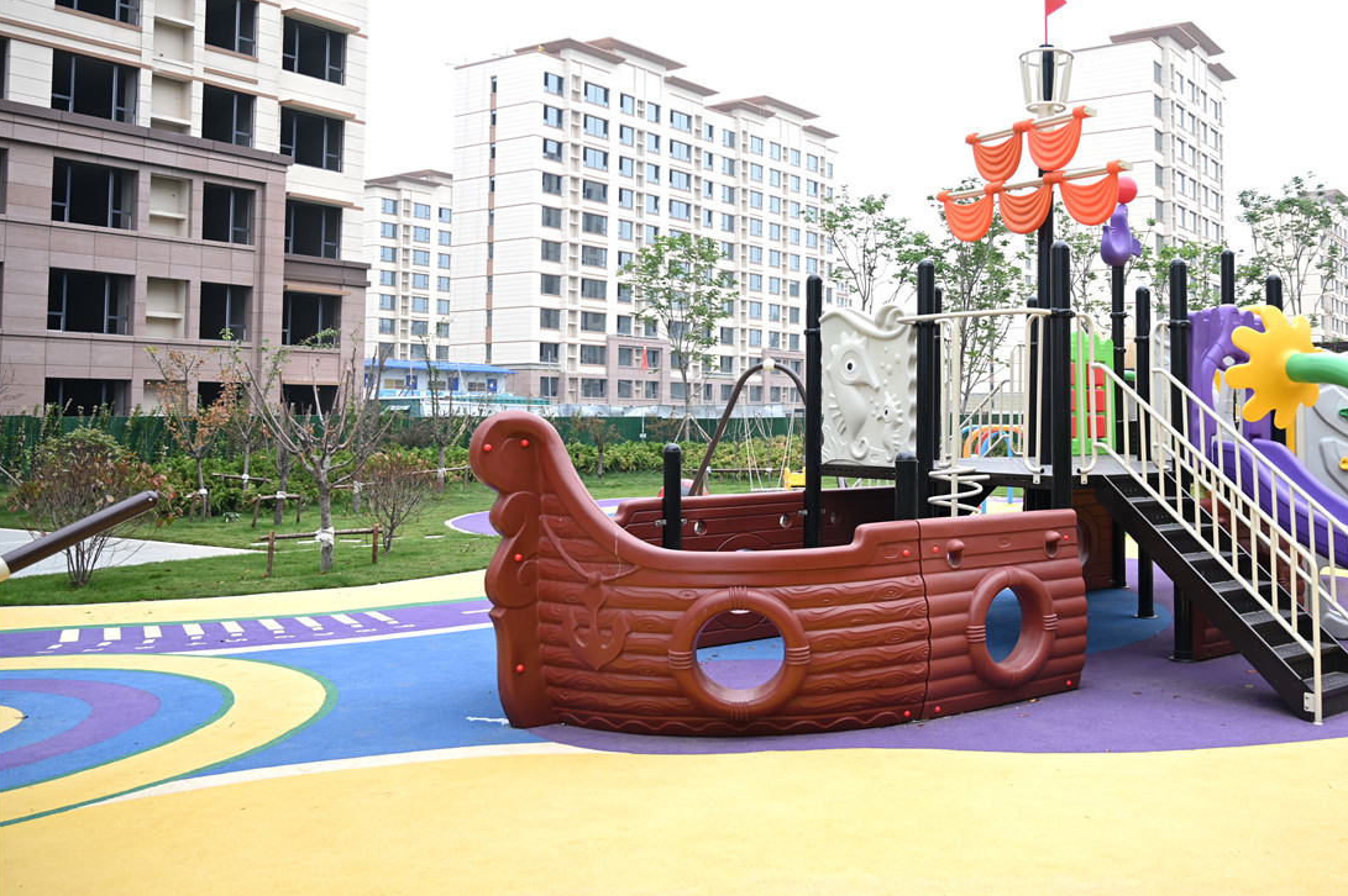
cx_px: 922
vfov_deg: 39.8
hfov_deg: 55.8
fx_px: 1235
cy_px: 368
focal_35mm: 33
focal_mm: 24
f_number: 4
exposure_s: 1/100
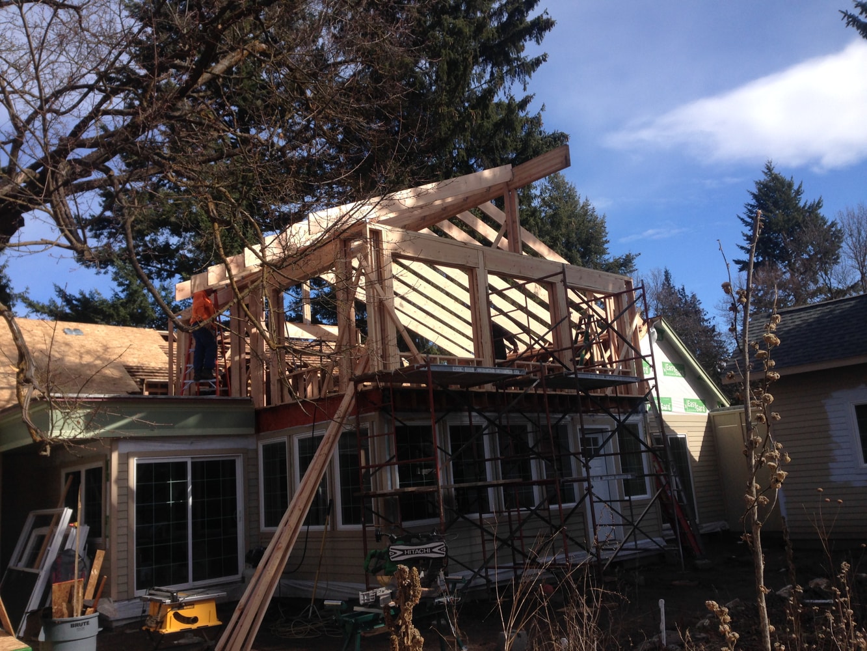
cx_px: 434
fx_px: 827
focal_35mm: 33
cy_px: 326
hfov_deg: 55.3
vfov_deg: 43.0
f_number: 2.4
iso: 50
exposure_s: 1/1153
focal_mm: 4.12
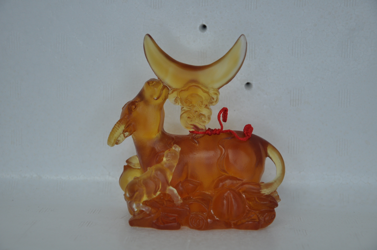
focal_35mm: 93
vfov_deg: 14.7
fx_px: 973
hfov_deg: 21.9
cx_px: 188
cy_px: 125
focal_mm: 62
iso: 400
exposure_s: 1/80
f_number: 5.3
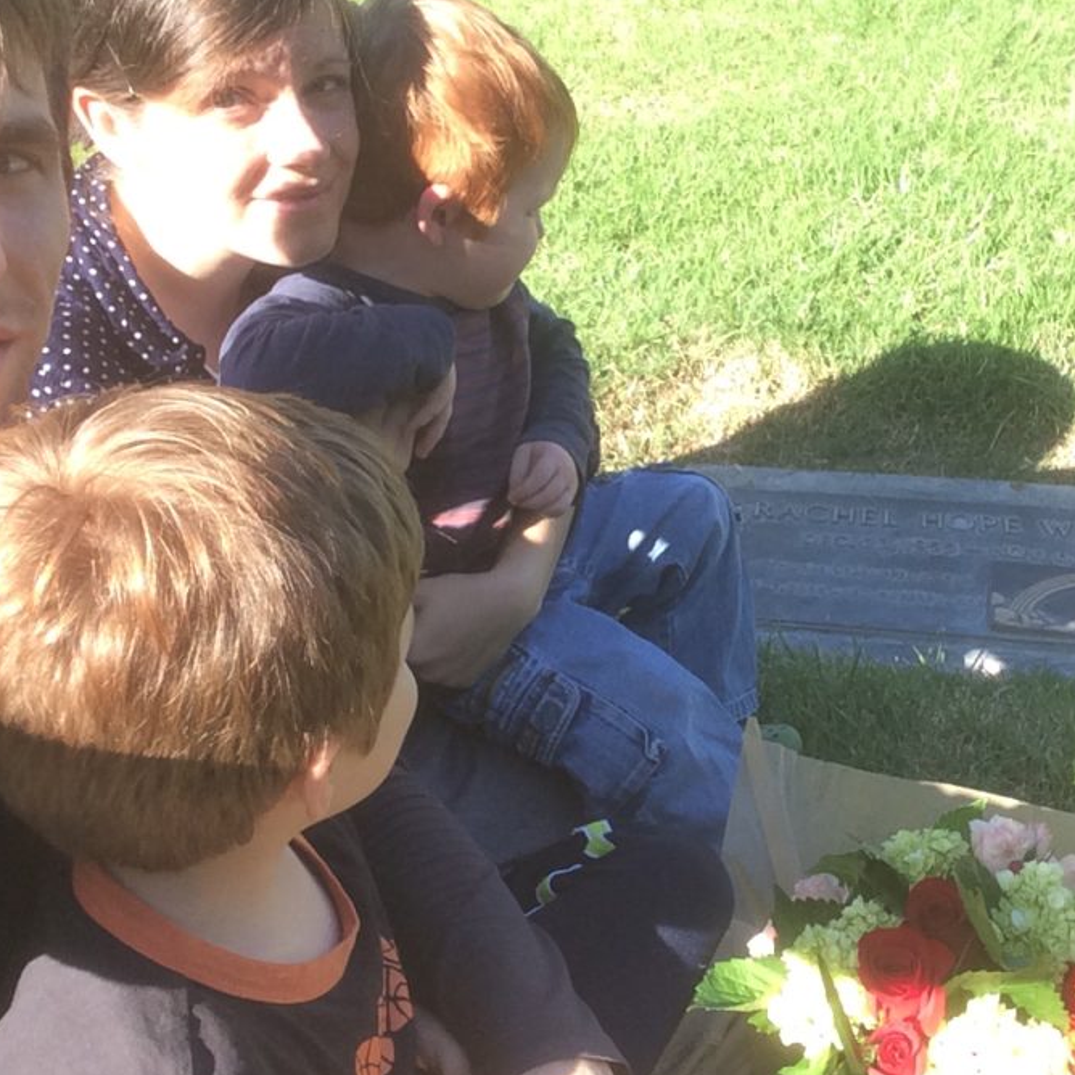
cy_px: 502
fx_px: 1476
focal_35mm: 42
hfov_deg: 39.7
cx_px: 678
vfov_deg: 40.0
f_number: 2.4
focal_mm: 2.15
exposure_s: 1/314
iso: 50
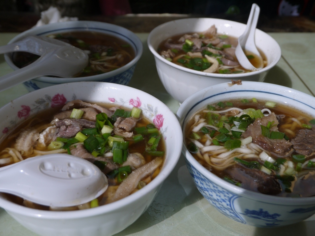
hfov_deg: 46.8
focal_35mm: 40
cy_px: 118
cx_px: 158
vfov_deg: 36.0
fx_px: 364
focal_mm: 20
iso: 160
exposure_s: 1/160
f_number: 5
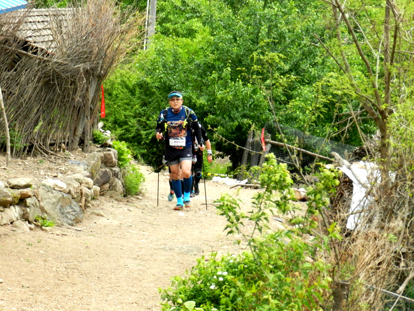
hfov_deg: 13.6
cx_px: 207
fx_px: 1734
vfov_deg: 10.2
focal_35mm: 145
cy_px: 156
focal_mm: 25.7
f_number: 5.1
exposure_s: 1/320
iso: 640
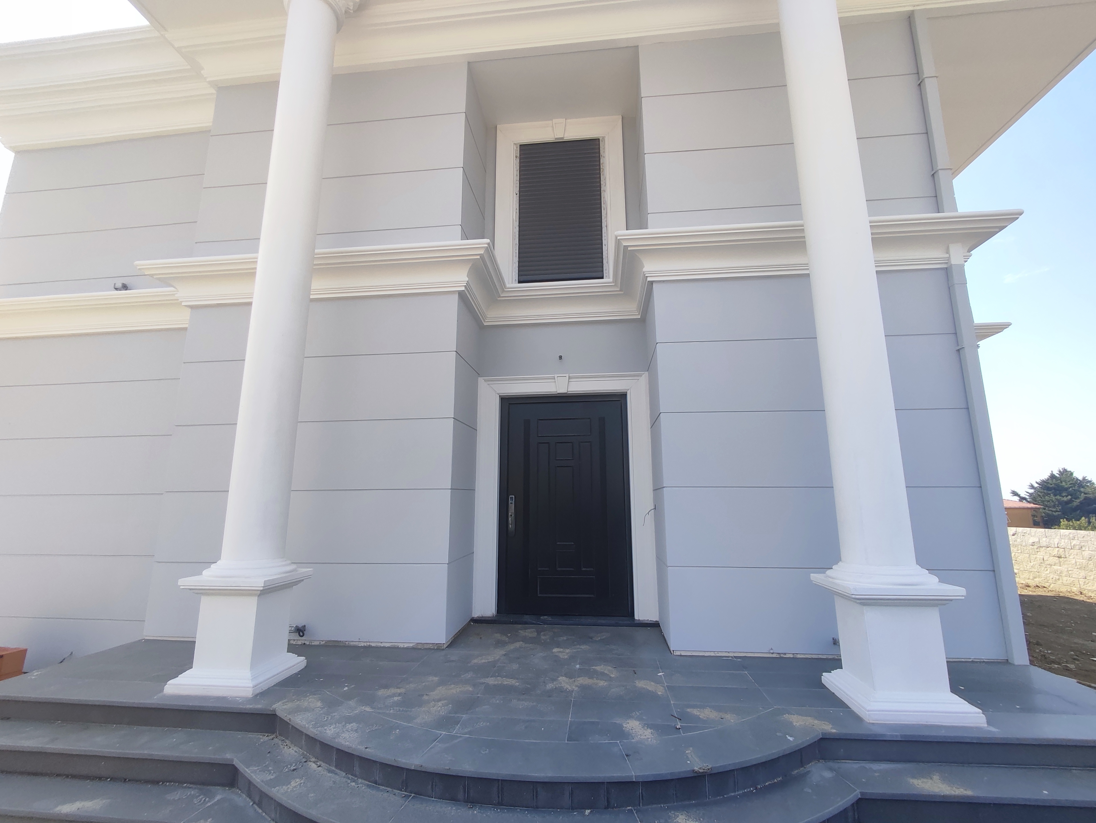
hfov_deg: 94.5
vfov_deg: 78.2
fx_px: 507
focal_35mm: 16
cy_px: 412
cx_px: 548
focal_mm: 1.65
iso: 50
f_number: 2.2
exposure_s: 1/577
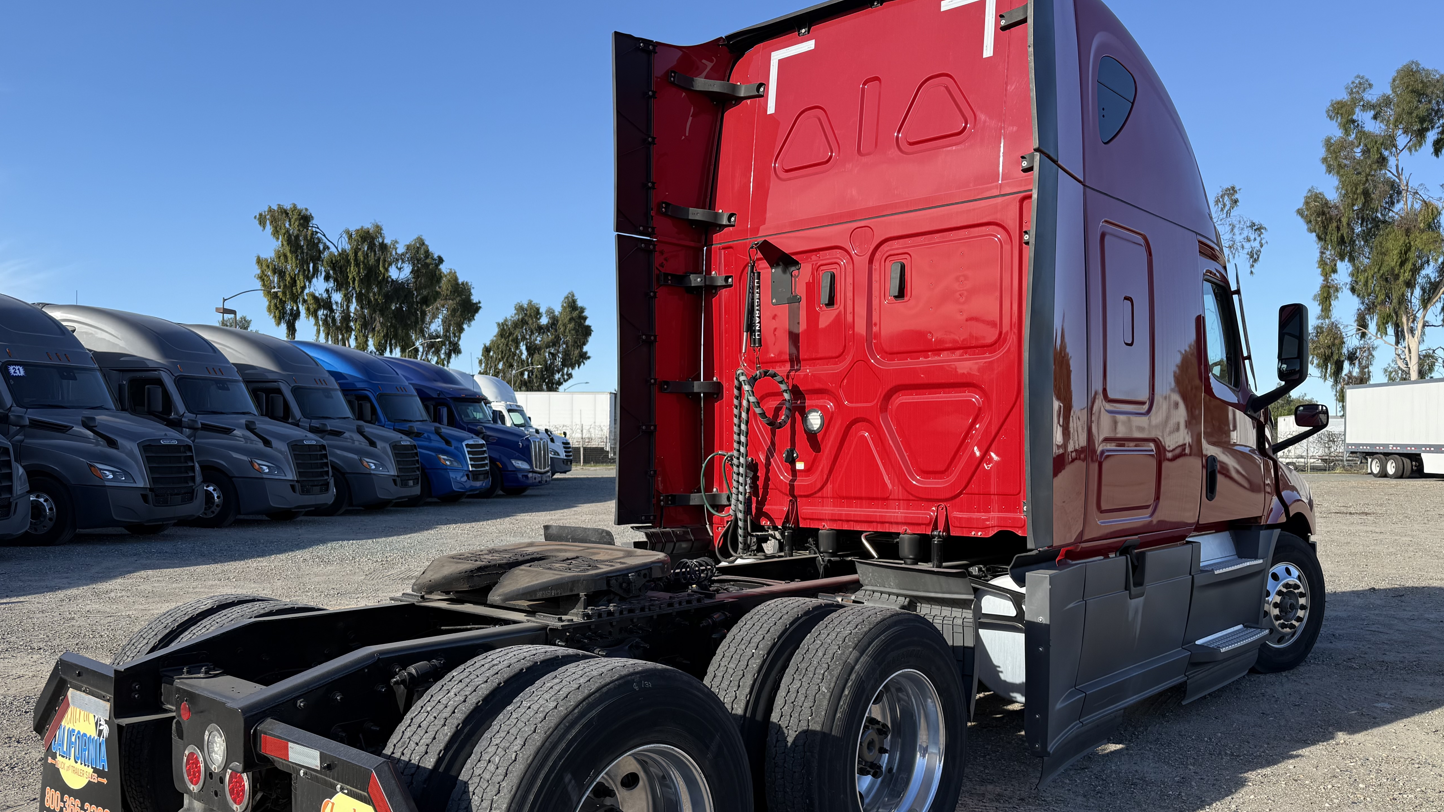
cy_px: 464
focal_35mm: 29
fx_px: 1110
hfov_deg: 66.1
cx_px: 741
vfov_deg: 40.1
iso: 80
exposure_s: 1/2110
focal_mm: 6.76
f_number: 1.78
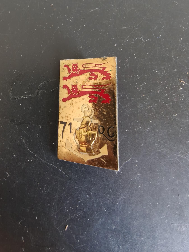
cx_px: 94
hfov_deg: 58.9
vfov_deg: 73.9
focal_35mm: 23
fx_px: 167
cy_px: 126
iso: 250
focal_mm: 2.32
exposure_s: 1/50
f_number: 2
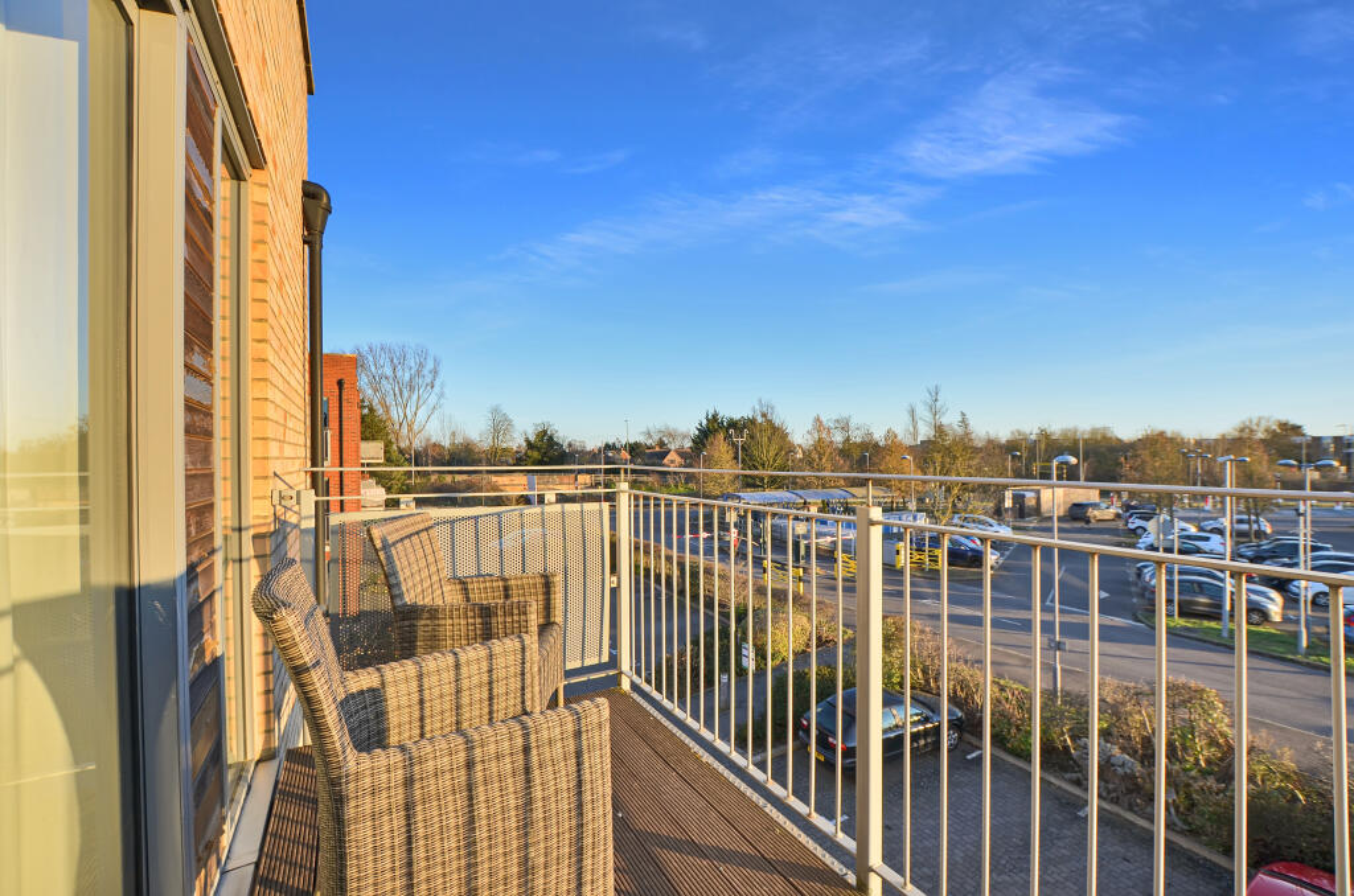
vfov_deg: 77.1
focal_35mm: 15
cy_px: 448
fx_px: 563
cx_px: 677
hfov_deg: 100.5
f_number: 6.3
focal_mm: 10
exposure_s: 1/80
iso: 100
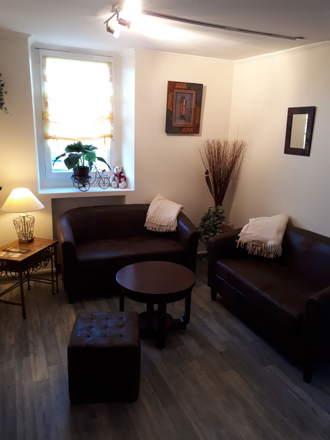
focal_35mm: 27
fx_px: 343
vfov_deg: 65.3
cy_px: 220
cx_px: 165
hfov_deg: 51.4
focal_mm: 3.6
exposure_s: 1/17
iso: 200
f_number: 1.9
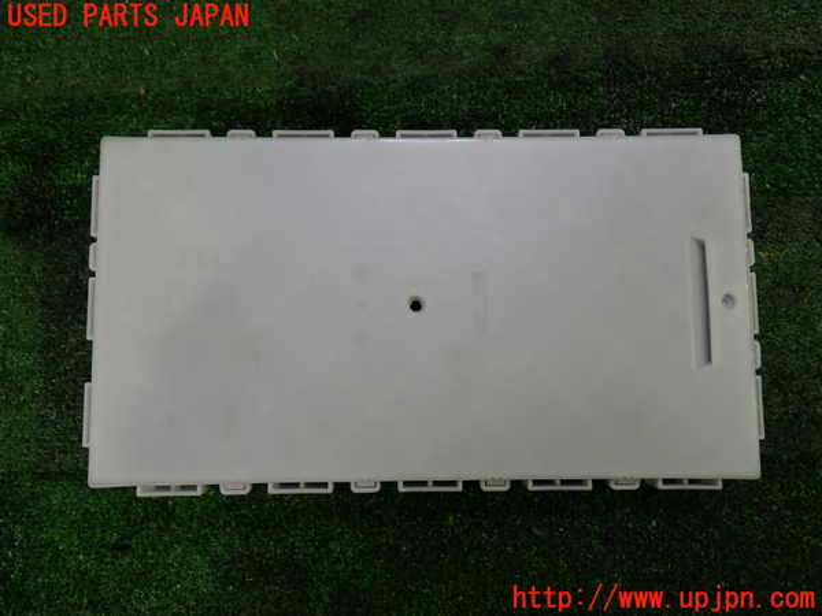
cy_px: 308
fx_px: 712
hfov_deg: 60.0
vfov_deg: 46.8
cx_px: 411
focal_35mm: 30
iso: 160
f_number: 2.3
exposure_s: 1/60
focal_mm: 5.4
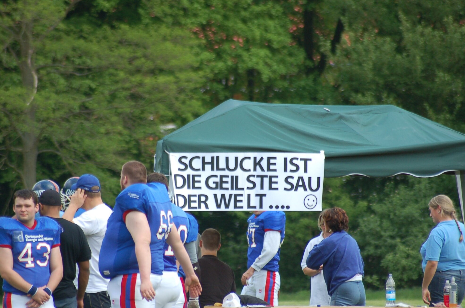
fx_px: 6484
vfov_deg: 2.7
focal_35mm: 503
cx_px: 229
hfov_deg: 4.1
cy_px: 171
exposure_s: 1/500
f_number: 5.6
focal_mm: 300
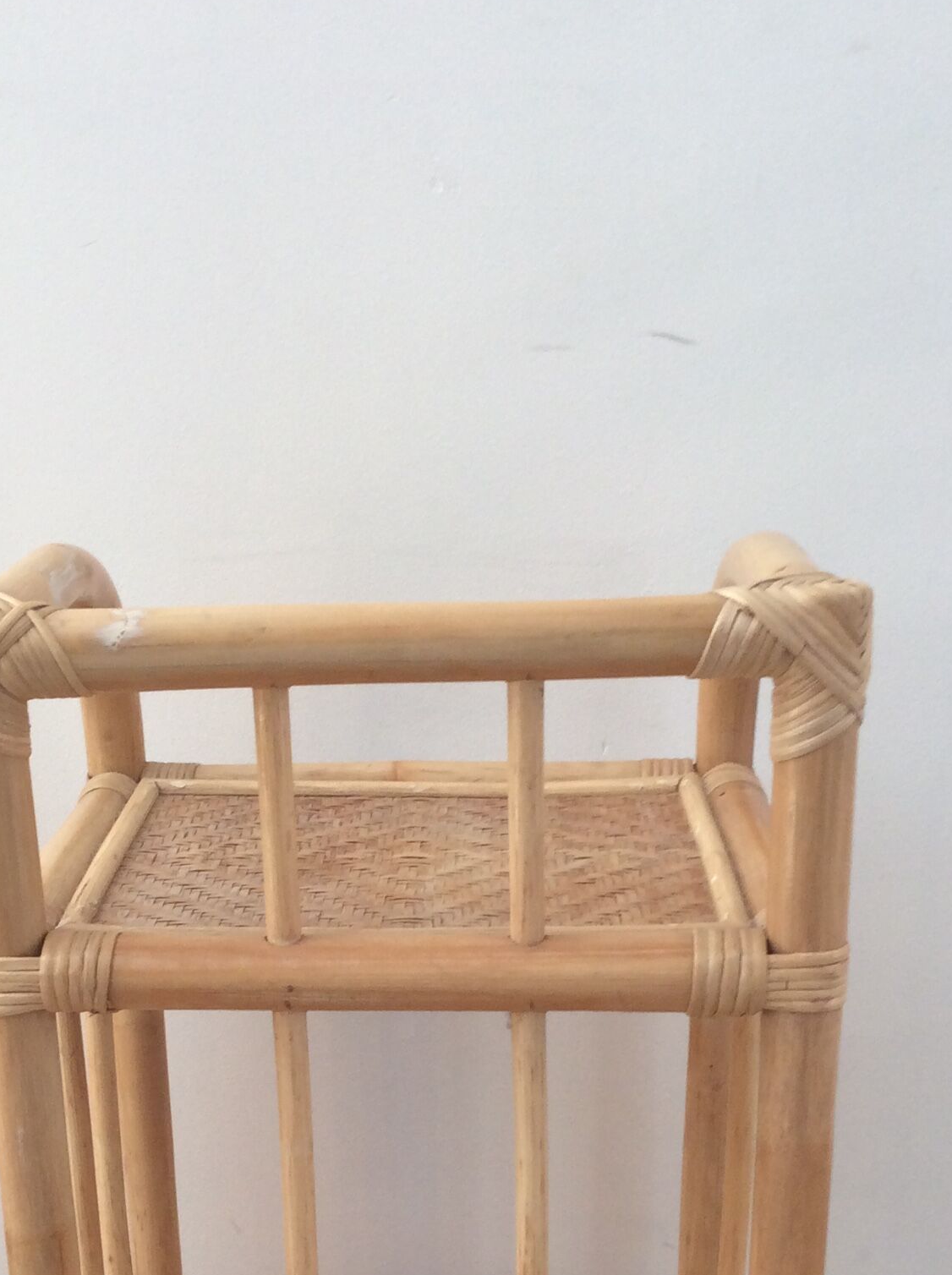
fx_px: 2023
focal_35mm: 55
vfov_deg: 33.6
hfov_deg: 26.4
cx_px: 380
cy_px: 1085
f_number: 2.4
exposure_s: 1/25
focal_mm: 3.3
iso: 40
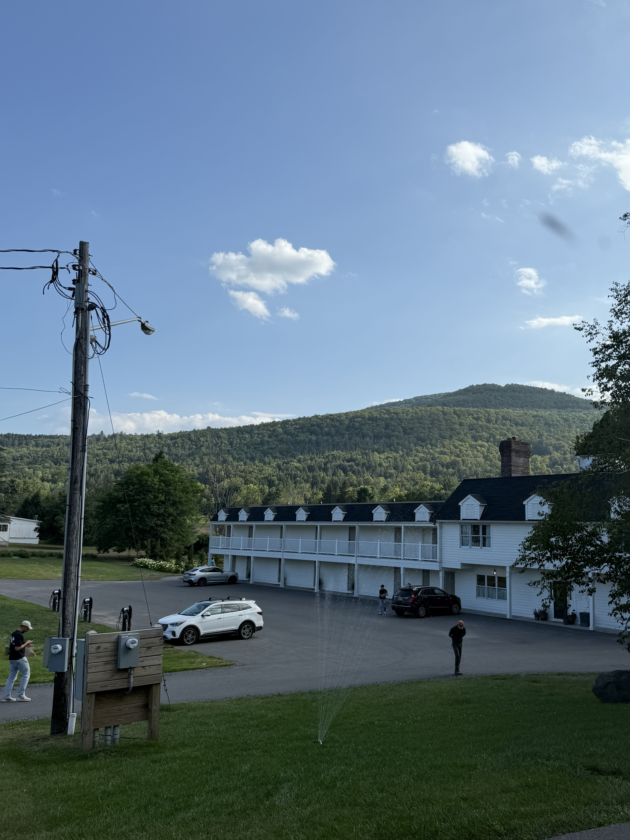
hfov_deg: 46.5
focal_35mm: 30
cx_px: 380
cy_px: 426
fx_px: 728
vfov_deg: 60.0
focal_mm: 6.76
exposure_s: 1/4167
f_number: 1.78
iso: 80
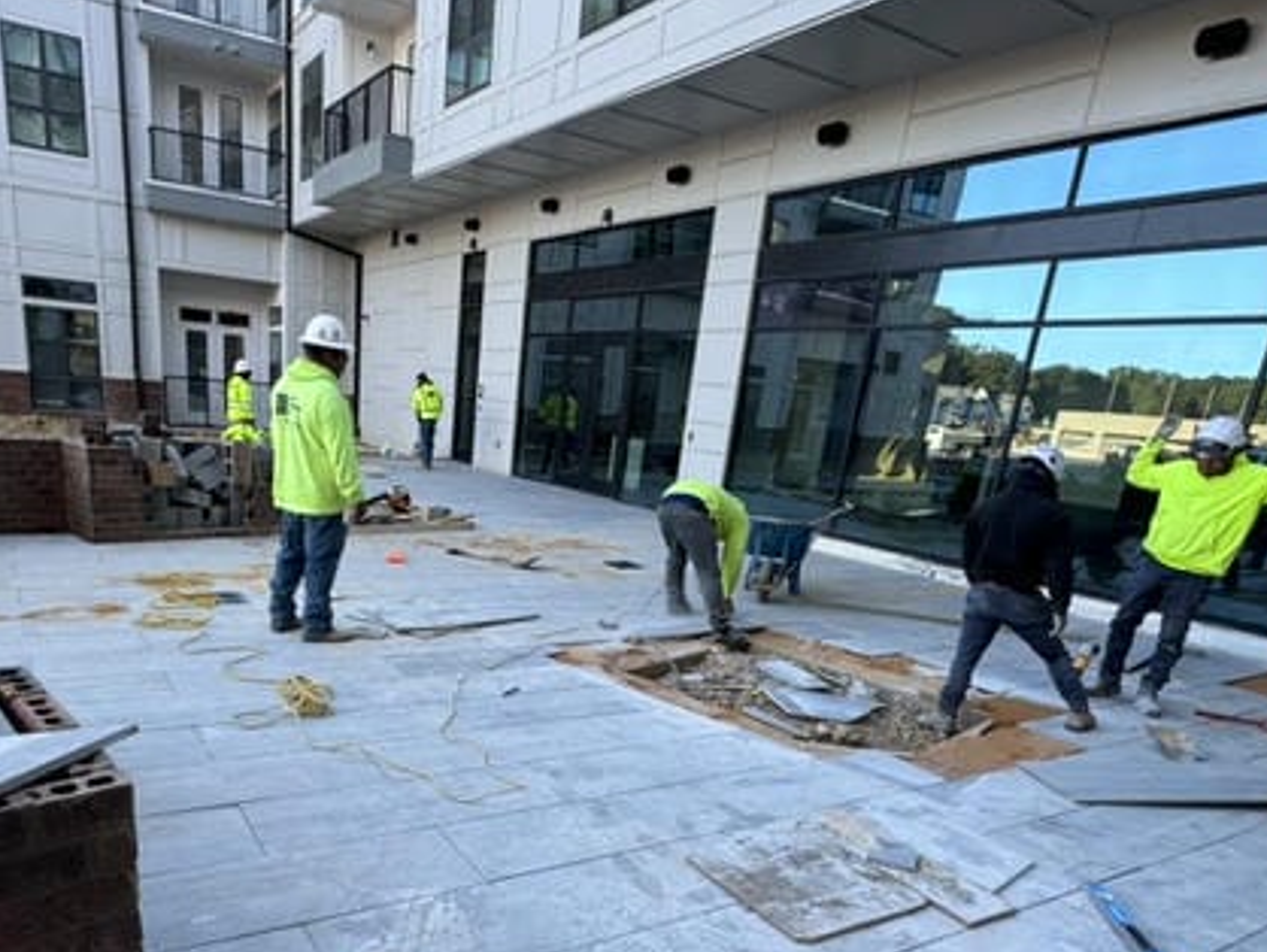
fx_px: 879
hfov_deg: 70.8
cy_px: 682
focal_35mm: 24
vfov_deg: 54.9
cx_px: 502
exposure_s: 1/135
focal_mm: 2.22
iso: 40
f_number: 2.2
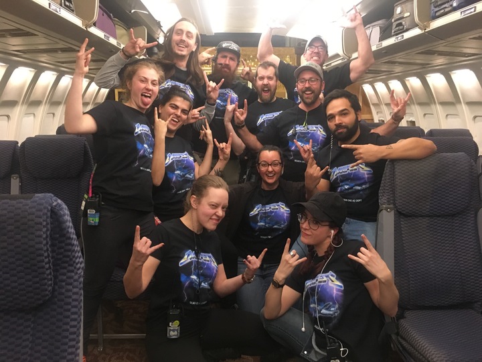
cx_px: 241
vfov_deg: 48.2
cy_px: 181
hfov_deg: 61.7
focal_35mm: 29
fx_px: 404
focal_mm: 4.15
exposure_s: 1/30
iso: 200
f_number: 2.2
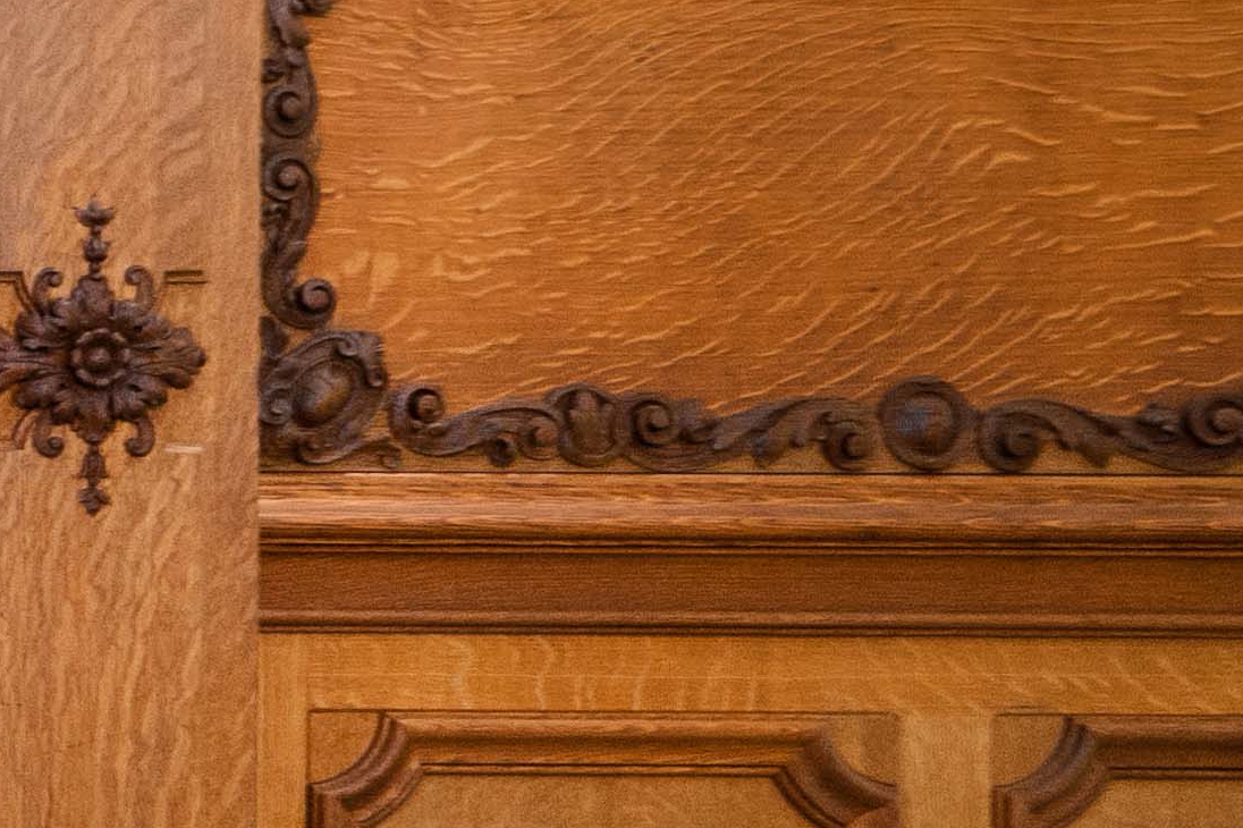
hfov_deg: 12.7
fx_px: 3969
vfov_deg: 11.9
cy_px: 529
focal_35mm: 115
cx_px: -1926
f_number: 6.7
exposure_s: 1/20
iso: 1000
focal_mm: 21
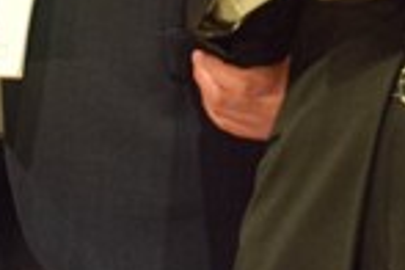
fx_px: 4331
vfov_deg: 3.5
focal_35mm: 385
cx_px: 780
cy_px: -452
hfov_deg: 5.3
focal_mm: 42
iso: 900
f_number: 5
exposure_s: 1/60
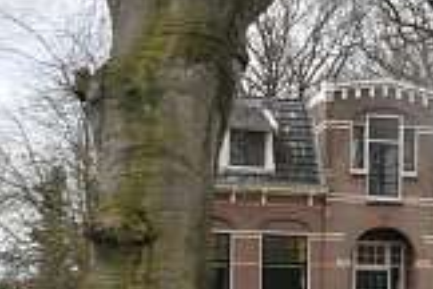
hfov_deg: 21.3
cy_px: 199
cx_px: 551
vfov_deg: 15.6
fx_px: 1051
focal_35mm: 87
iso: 320
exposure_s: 1/250
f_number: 6.3
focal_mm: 21
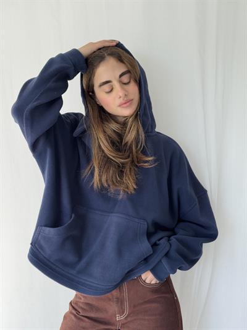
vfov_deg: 39.6
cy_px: 165
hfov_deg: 30.3
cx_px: 124
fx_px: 456
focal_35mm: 48
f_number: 1.78
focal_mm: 6.76
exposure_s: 1/179
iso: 64
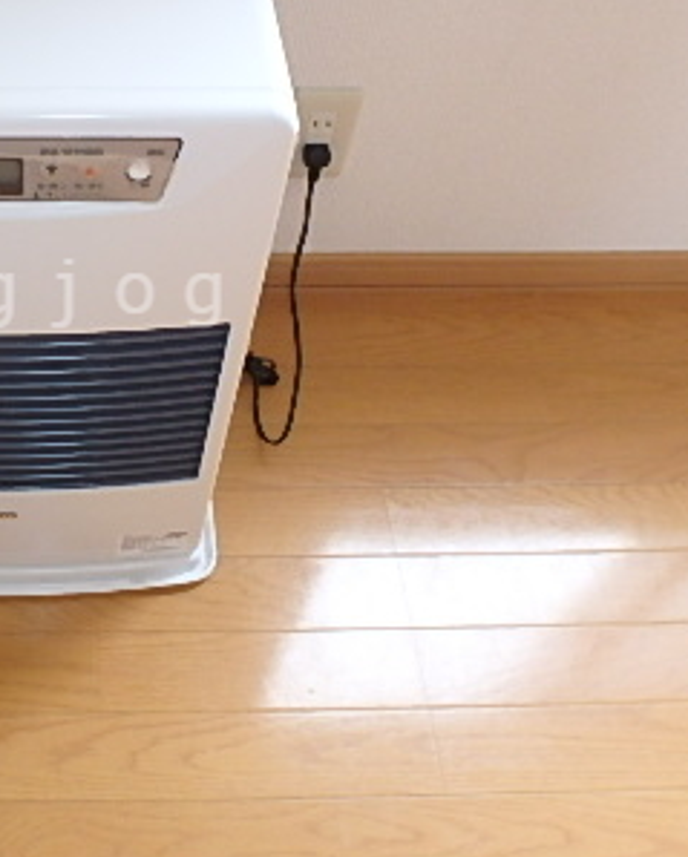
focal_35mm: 44
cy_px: 293
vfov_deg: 41.5
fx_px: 1118
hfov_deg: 32.1
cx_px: 40
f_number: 3.5
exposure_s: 1/30
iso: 320
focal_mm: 3.7
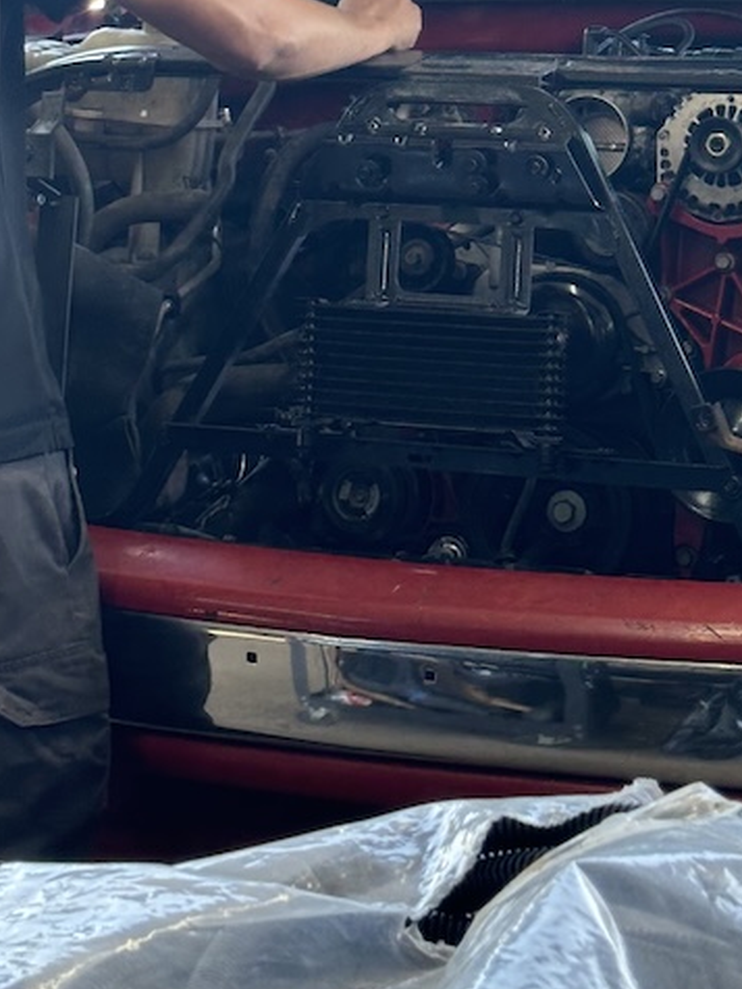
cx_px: 415
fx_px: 3172
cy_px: 60
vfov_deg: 17.4
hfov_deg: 13.3
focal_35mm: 111
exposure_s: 1/120
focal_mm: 6.86
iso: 80
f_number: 1.78
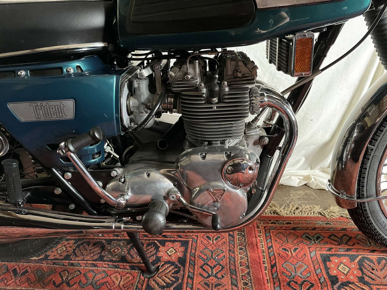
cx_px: 194
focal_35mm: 26
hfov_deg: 67.3
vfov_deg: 53.1
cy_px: 145
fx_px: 291
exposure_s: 1/30
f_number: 1.6
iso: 640
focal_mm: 4.2
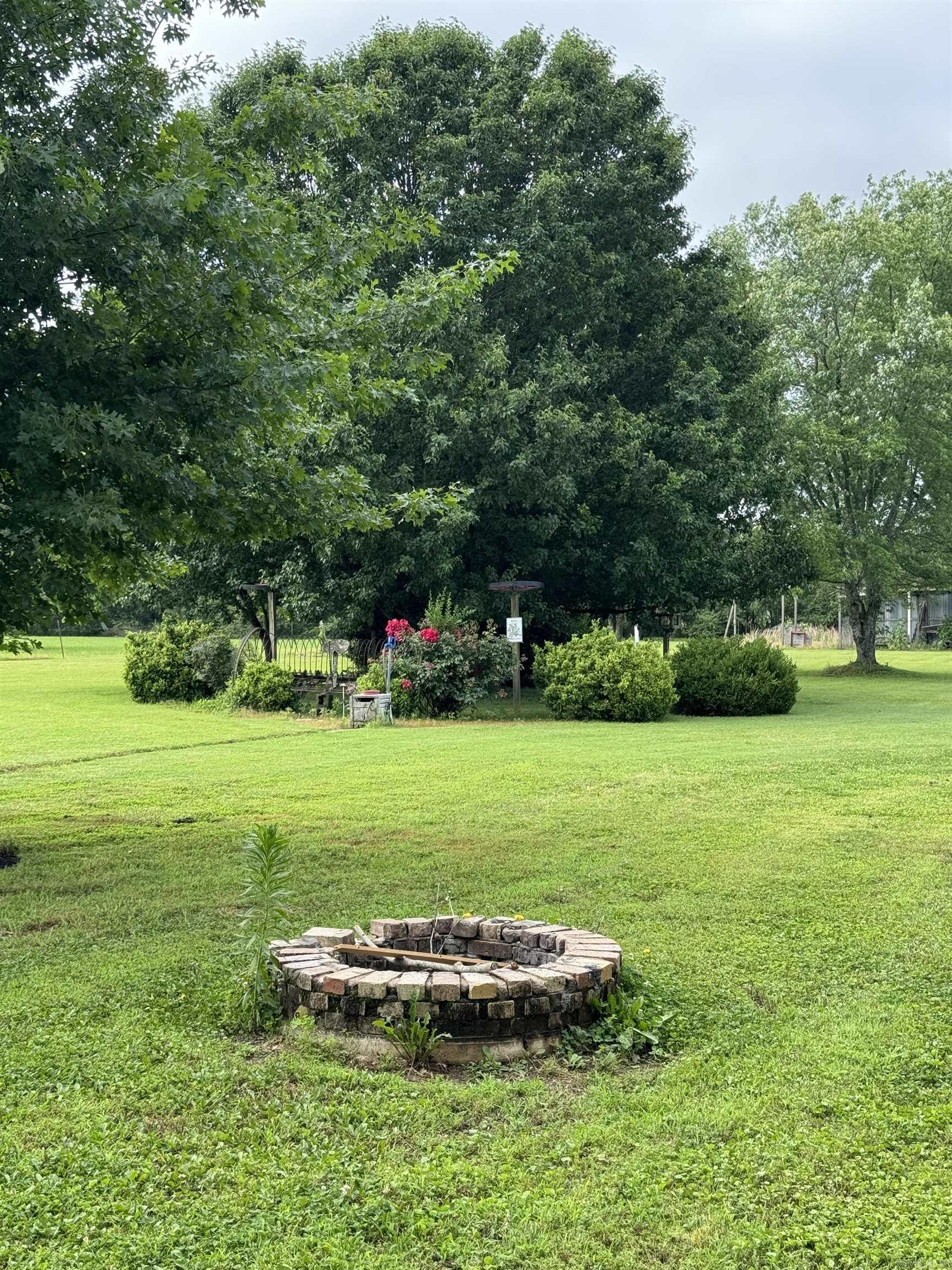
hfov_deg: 30.3
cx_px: 476
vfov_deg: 39.7
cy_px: 635
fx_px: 1760
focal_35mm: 48
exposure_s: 1/700
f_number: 1.78
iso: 64
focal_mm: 6.76
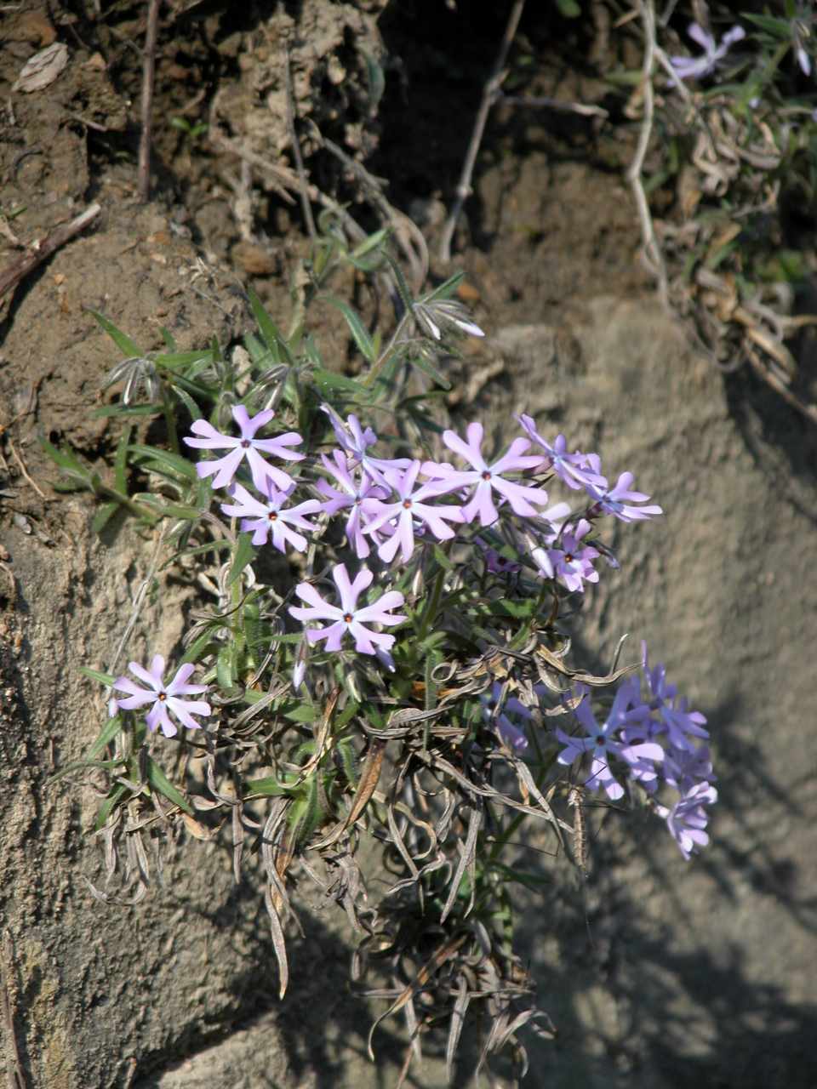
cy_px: 544
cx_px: 408
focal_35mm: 280
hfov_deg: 5.3
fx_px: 8811
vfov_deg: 7.1
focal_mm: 71.2
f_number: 4.2
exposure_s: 1/304
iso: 100
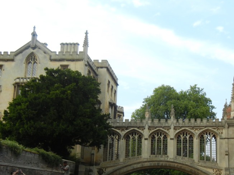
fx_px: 318
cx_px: 166
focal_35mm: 47
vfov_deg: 30.4
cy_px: 128
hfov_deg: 39.7
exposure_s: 1/393
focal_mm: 5.4
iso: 160
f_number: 3.5
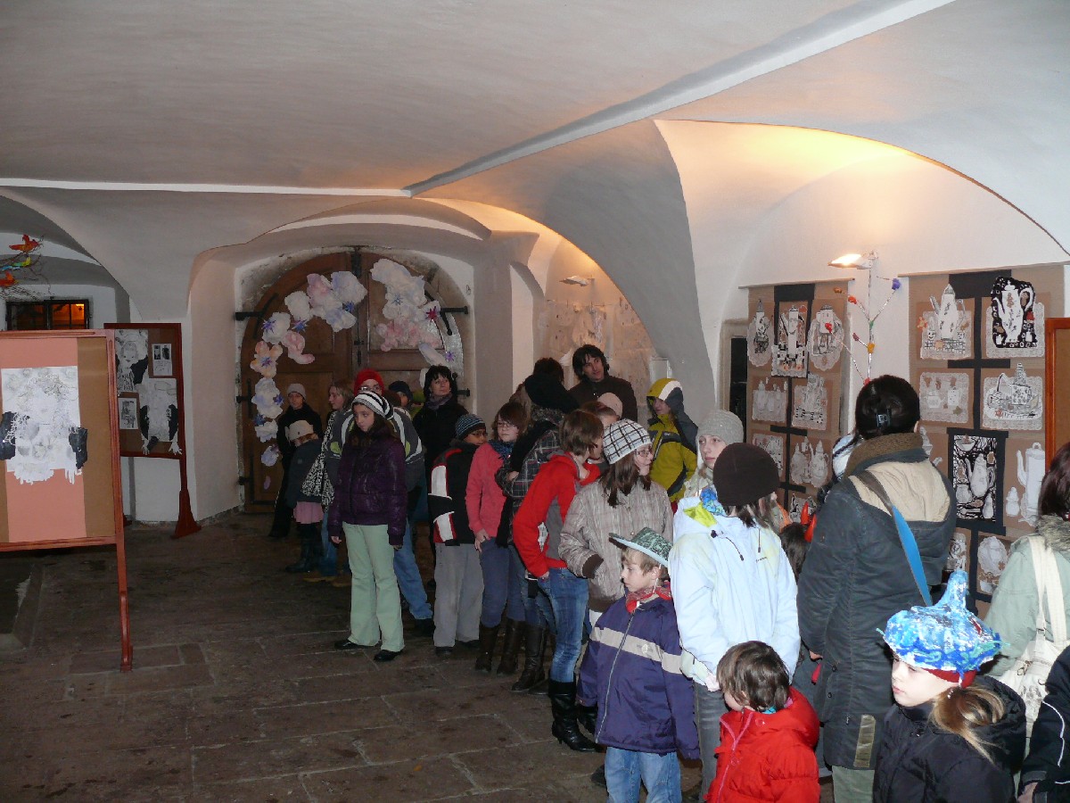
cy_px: 402
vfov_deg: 40.7
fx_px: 1082
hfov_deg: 52.6
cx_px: 535
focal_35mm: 35
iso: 200
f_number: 2.8
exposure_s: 1/30
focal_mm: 7.4
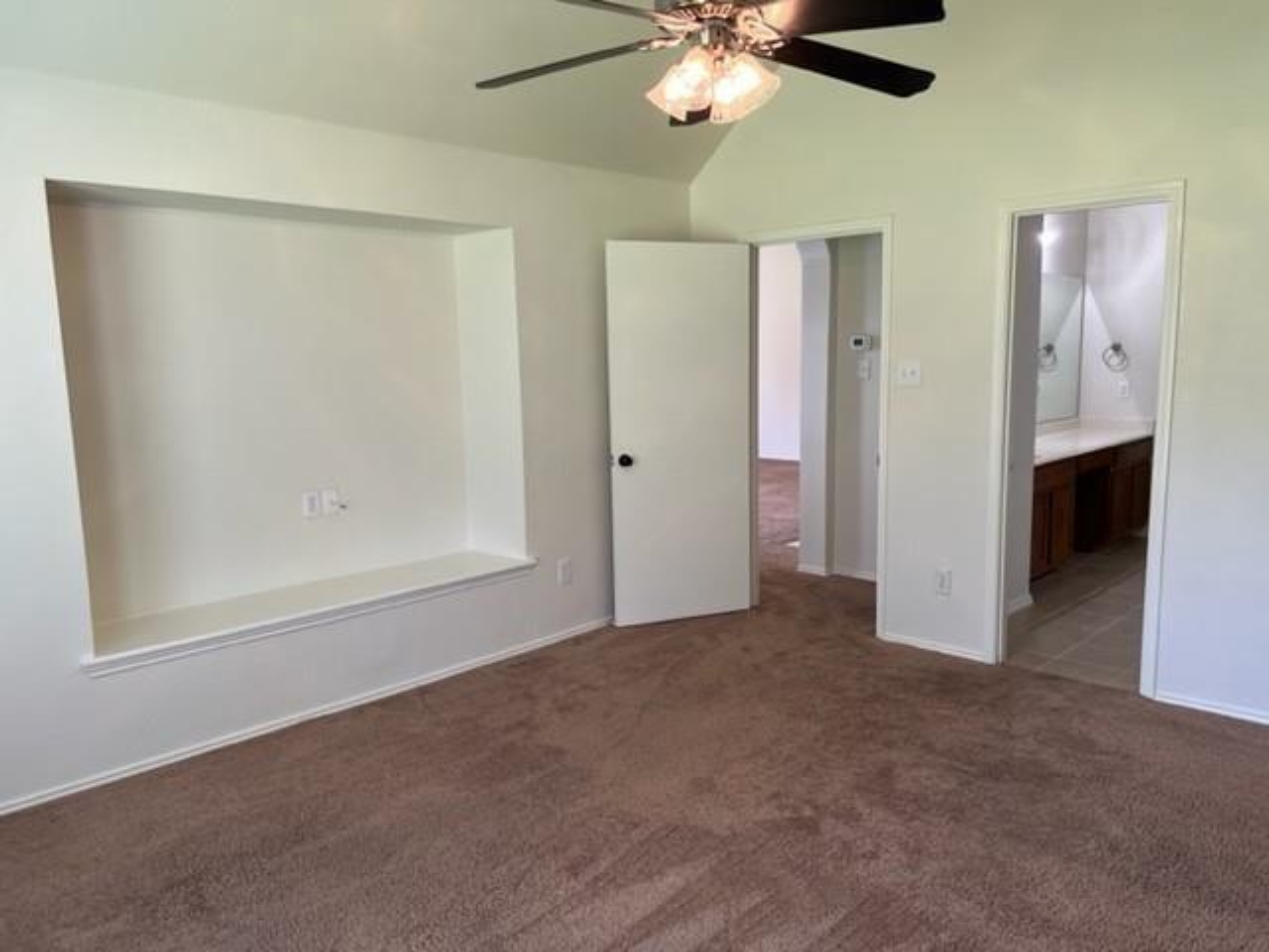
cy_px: 476
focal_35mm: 26
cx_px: 634
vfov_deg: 53.1
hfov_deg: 67.3
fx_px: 953
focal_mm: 5.7
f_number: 1.5
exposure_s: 1/120
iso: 100
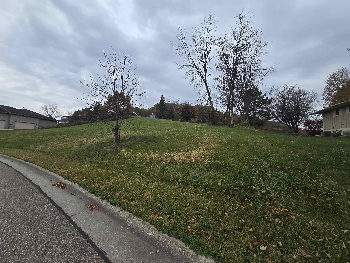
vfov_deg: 89.9
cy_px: 132
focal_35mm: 13
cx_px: 175
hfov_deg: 106.2
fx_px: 131
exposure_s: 1/463
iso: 50
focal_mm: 2.2
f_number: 2.2
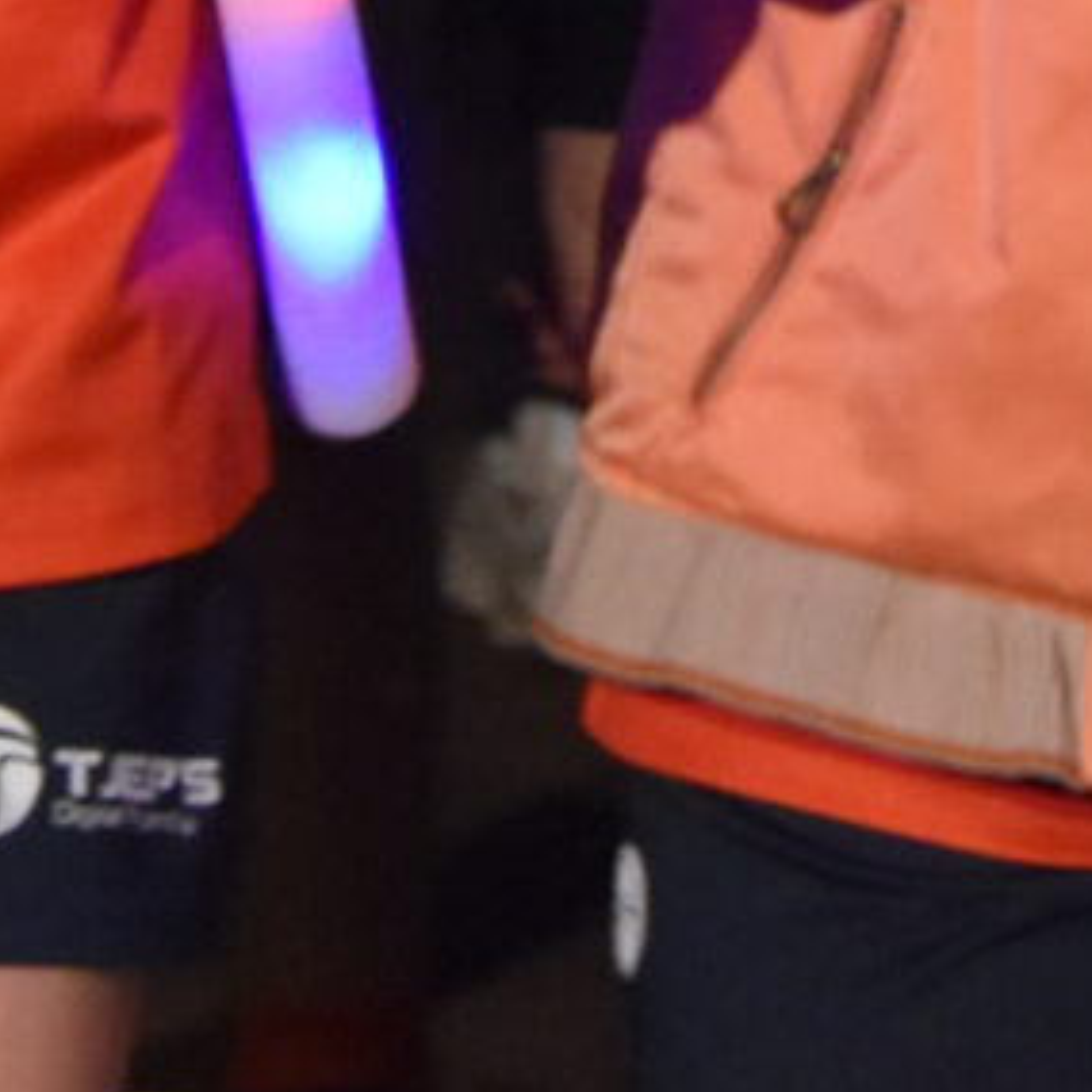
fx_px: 18410
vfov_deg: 3.3
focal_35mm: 516
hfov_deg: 3.4
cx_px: 1513
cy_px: -1669
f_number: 4.8
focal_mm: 45
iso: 2000
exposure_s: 1/60
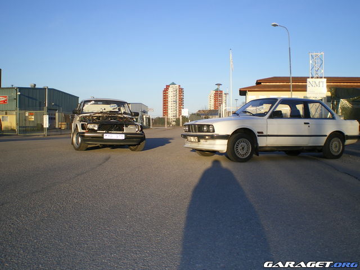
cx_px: 180
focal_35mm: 38
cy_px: 135
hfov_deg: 49.0
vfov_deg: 37.7
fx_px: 395
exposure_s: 1/200
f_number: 4.6
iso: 64
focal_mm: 6.3
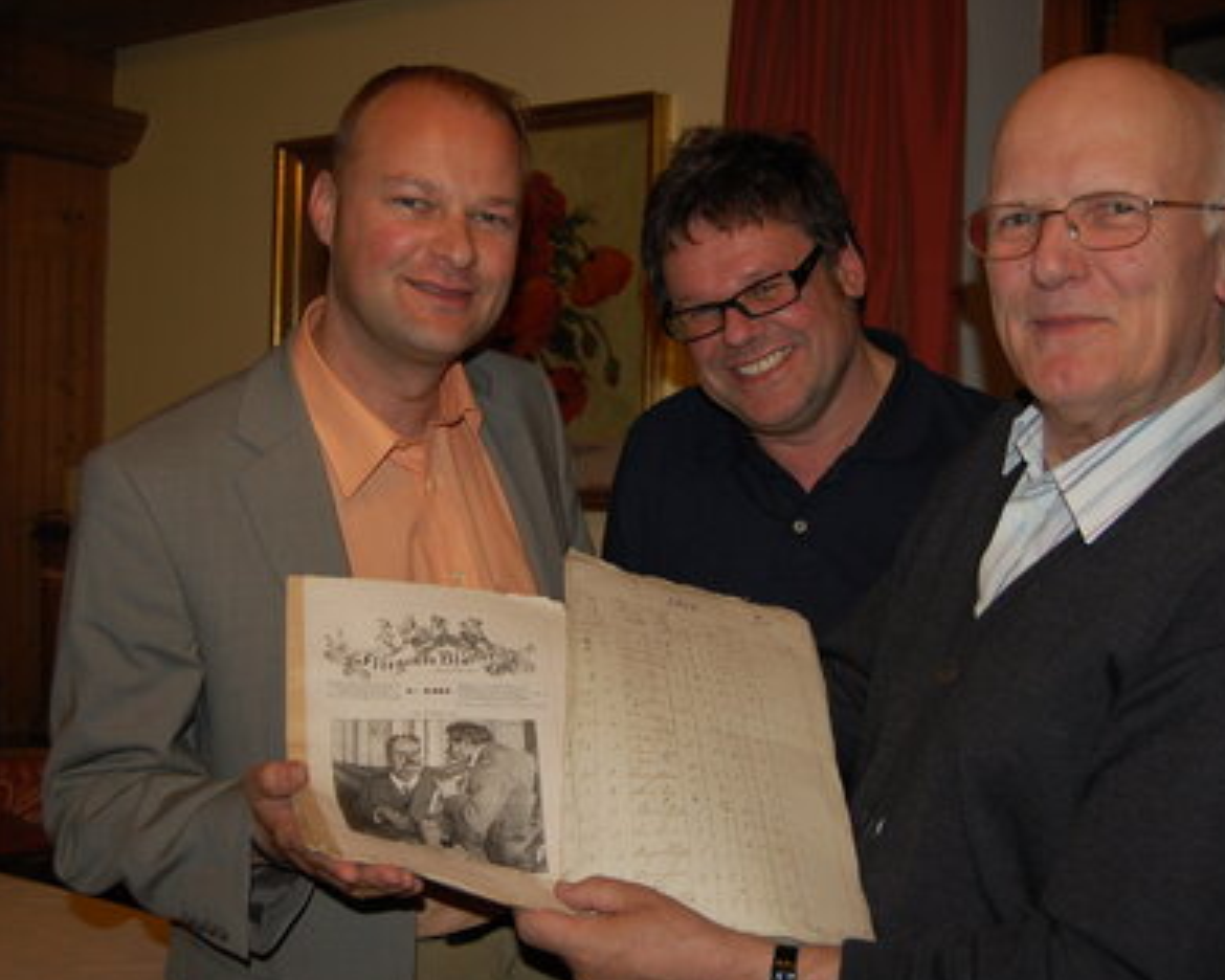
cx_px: 616
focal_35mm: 45
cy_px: 495
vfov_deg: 33.4
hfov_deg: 41.2
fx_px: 1631
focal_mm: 26
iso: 400
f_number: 4
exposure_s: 1/60
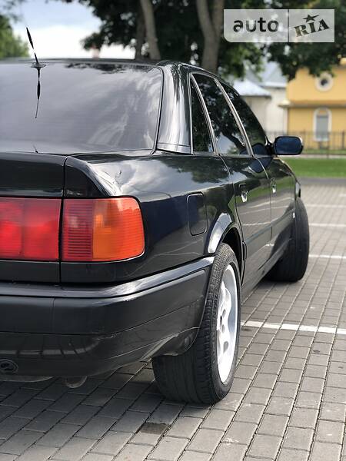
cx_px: 173
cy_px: 230
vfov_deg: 33.8
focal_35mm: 57
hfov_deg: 25.7
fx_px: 760
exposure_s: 1/120
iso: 20
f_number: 2.8
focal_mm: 6.6
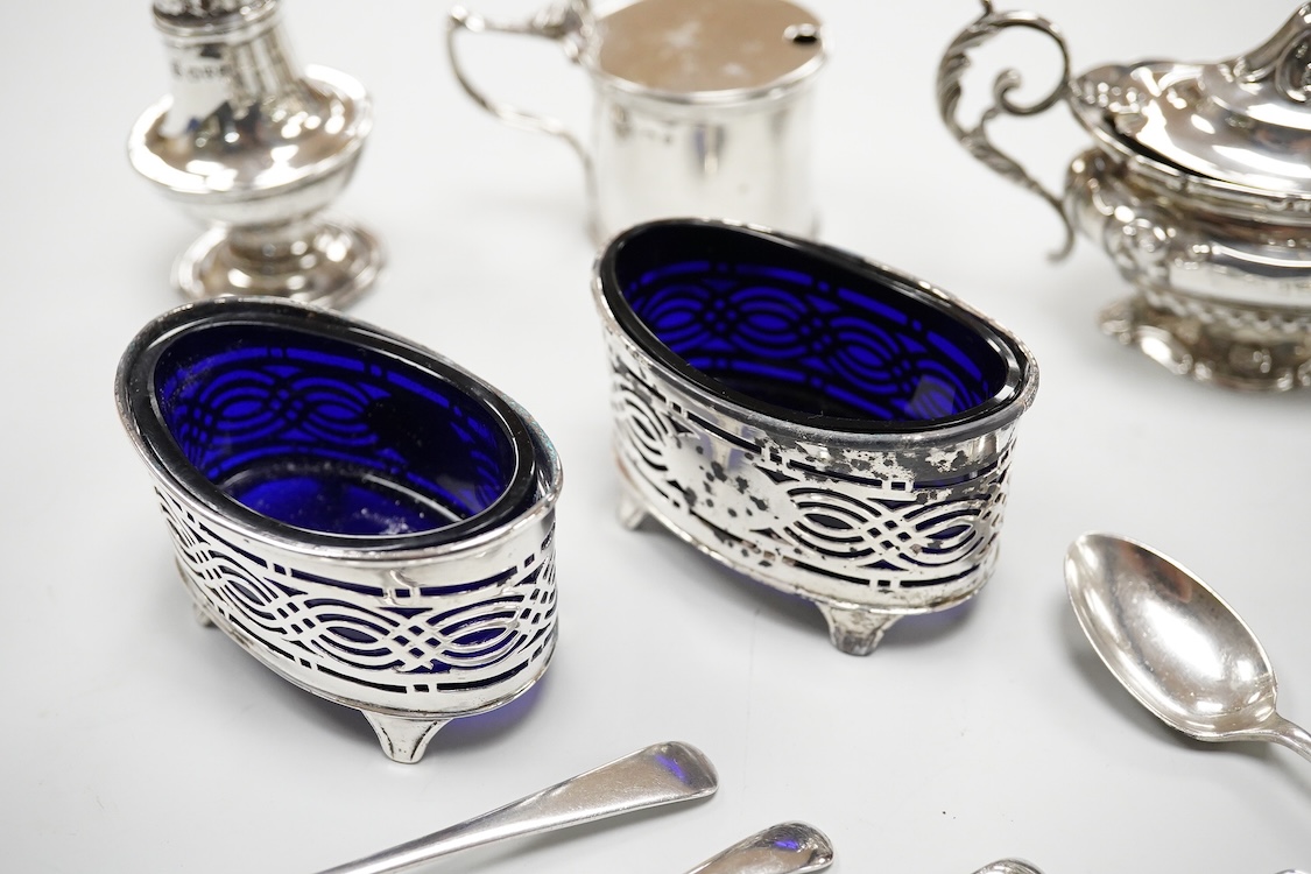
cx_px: 656
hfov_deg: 43.6
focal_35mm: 45
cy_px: 437
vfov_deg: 29.9
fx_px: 1639
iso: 2500
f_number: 7.1
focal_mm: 30
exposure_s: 1/320
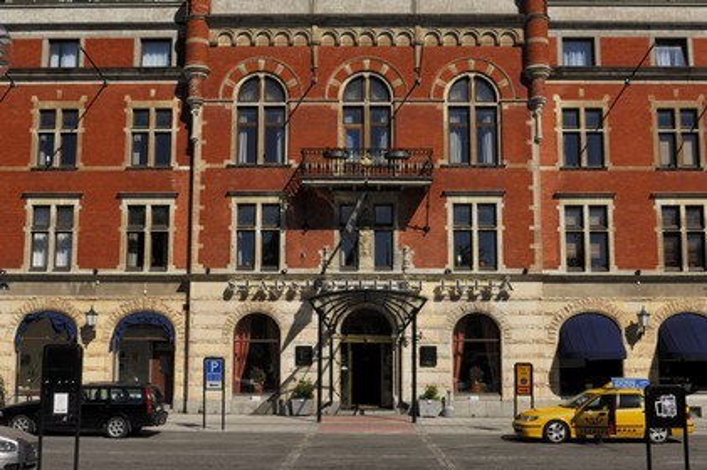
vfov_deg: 31.8
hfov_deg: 46.4
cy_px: 235
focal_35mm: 42
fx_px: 824
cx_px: 354
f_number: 17
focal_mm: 28
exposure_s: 1/160
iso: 100
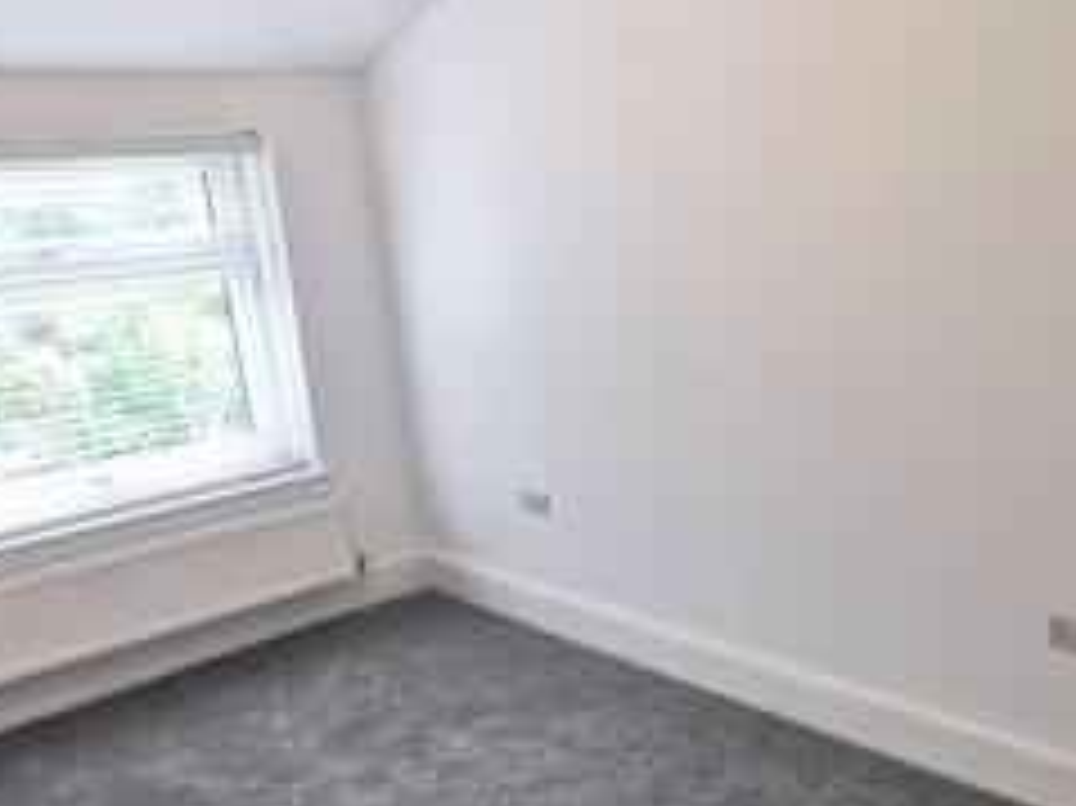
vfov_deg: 36.6
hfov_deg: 46.5
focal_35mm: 39
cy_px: 507
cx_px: 777
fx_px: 1212
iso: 125
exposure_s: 1/100
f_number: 2.2
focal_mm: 2.35
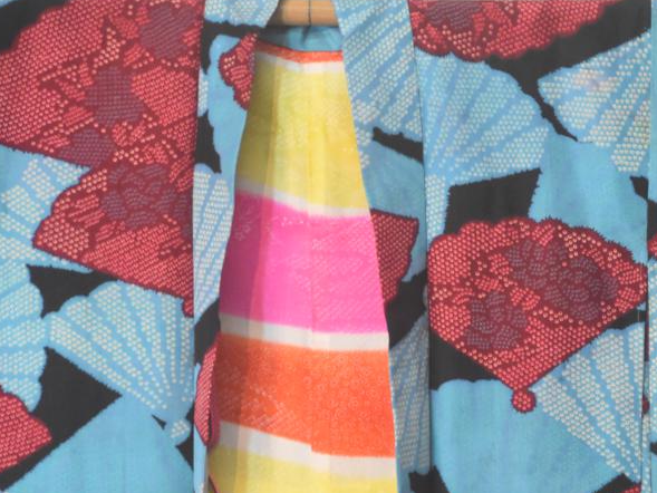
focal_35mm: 279
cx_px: 506
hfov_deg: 7.1
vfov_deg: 5.3
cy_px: 359
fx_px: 5294
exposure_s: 1/60
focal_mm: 105
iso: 2200
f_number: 5.6
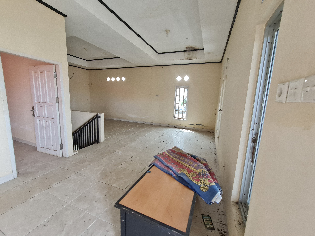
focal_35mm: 13
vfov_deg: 89.9
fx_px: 118
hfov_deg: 106.2
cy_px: 118
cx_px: 158
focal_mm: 2.2
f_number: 2.2
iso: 160
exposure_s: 1/60
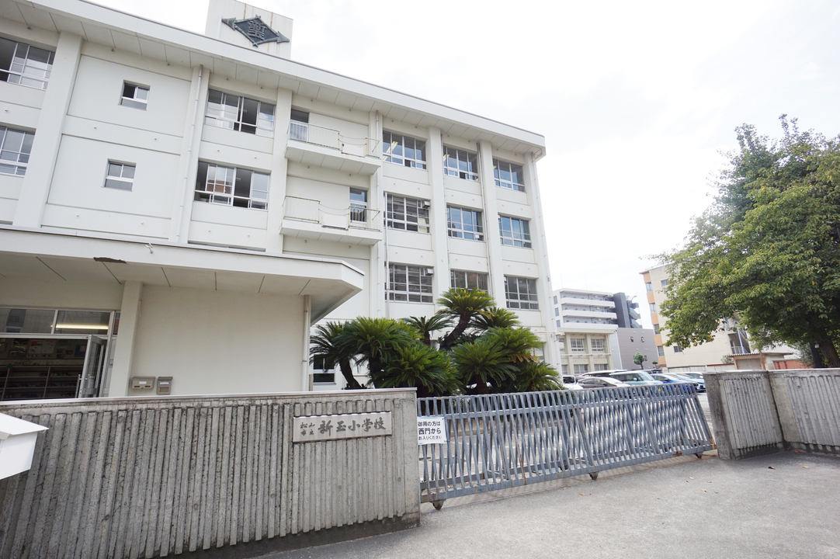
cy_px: 280
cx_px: 420
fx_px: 385
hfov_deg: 95.0
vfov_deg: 72.0
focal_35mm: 16
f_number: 9
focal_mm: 11
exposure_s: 1/100
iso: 100
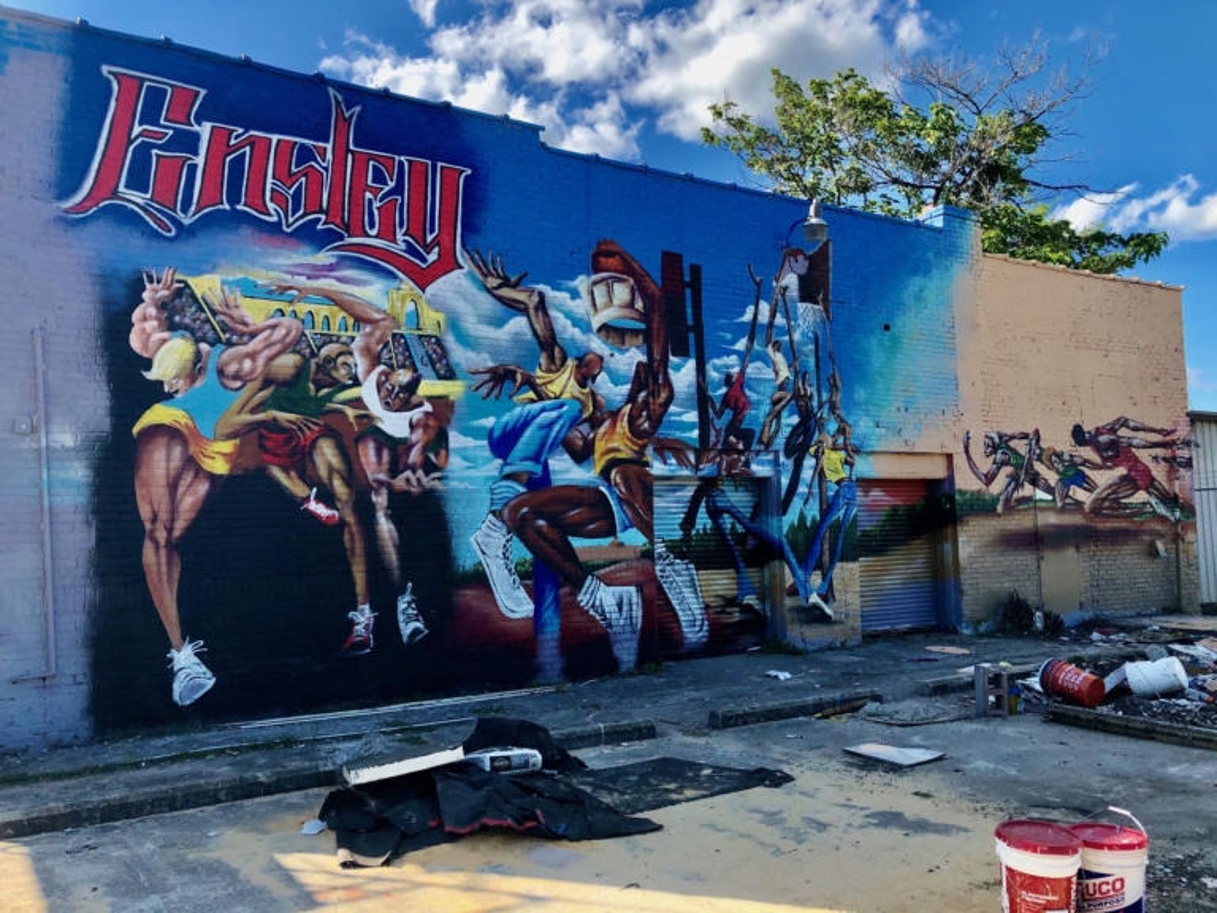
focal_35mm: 28
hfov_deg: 63.4
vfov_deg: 49.7
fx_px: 984
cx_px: 608
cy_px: 456
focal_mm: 3.99
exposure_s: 1/1675
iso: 20
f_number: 1.8
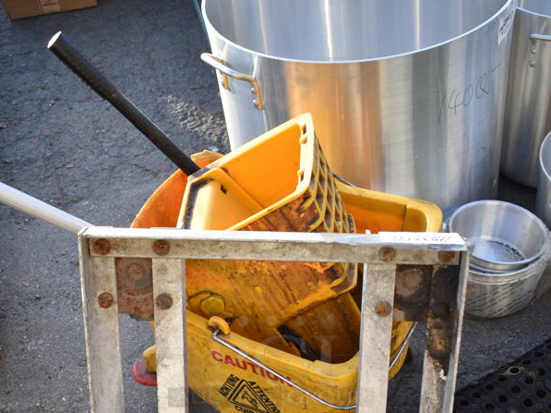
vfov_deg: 26.7
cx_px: 271
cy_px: 359
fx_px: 843
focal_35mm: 53
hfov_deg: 36.2
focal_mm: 24
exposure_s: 1/125
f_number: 3.8
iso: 140
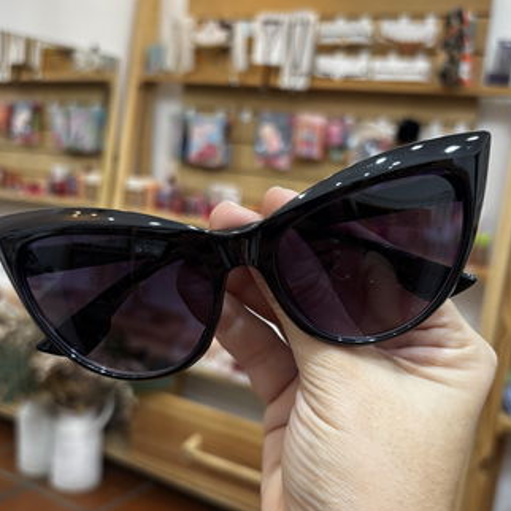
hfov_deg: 43.8
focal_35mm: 38
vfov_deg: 43.8
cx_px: 279
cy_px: 282
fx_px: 635
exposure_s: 1/100
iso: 125
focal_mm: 5.96
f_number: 1.6
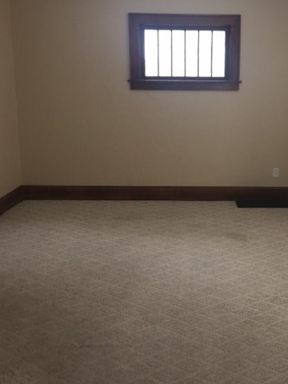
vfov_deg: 45.7
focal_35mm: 41
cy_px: 173
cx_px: 201
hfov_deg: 34.7
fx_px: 455
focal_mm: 4.15
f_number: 2.2
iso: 100
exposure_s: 1/30
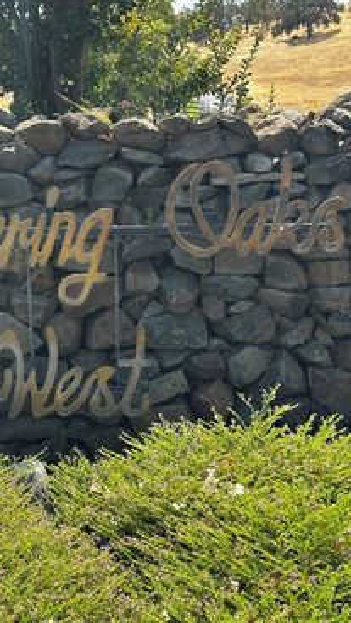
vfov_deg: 29.7
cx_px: 98
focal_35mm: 71
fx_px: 1175
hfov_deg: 16.9
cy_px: 309
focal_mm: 6.86
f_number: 1.78
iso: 64
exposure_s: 1/1272
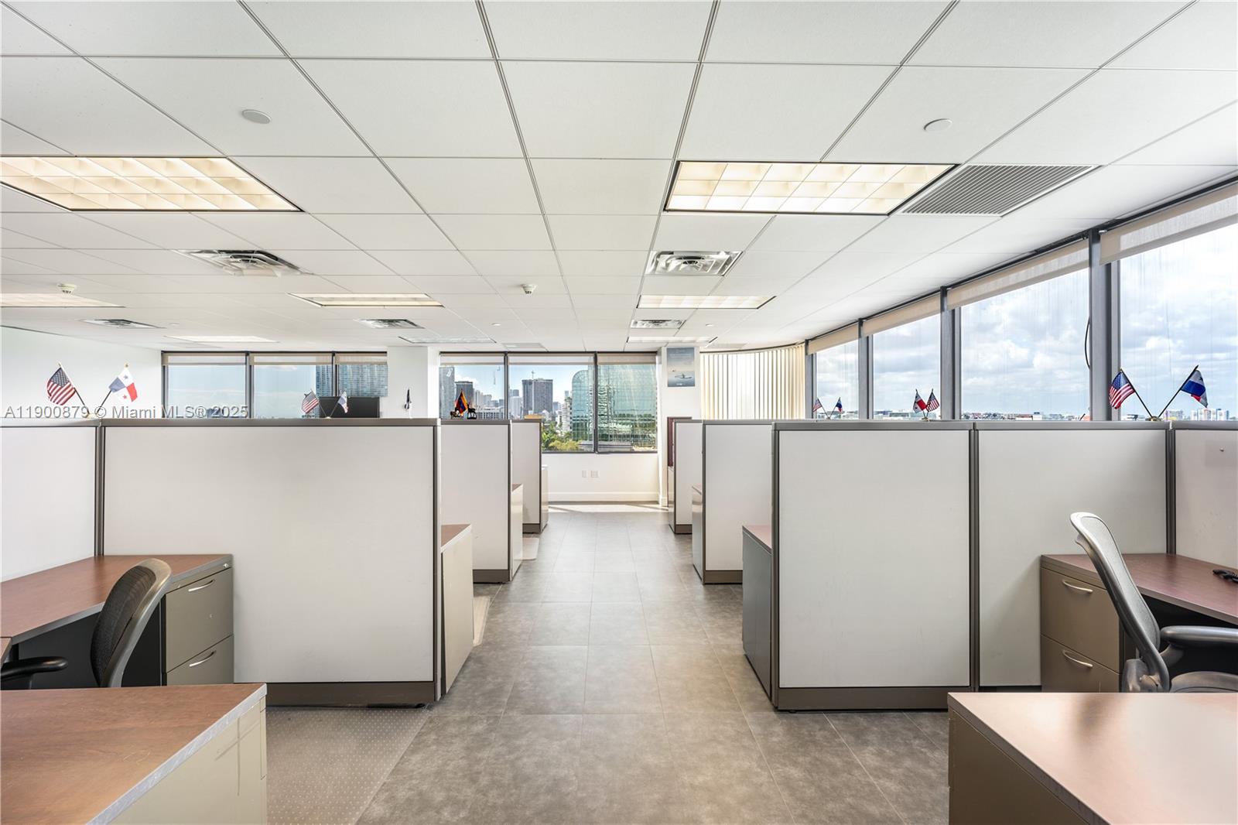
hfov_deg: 98.6
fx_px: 533
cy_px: 412
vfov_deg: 75.5
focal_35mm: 16
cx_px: 619
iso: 200
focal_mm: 15.5
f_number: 8
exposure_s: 1/8
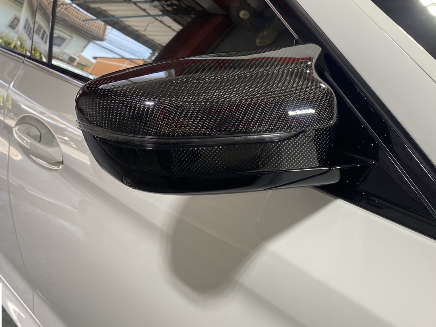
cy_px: 114
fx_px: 454
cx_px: 246
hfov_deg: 51.2
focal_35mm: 36
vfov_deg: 39.3
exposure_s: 1/121
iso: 64
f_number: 1.8
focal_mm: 4.25
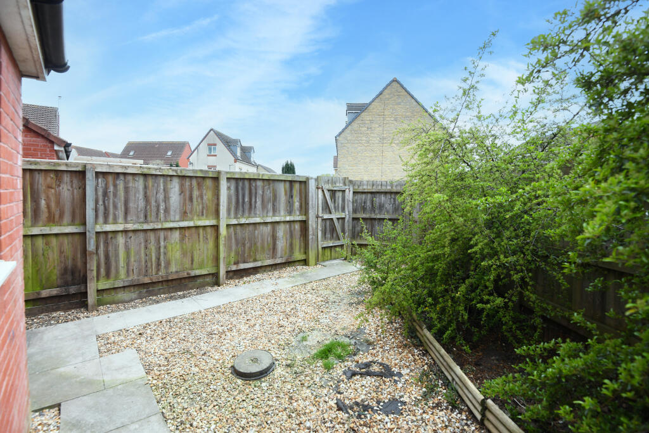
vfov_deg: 73.8
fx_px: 288
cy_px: 216
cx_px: 324
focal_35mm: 16
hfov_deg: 96.7
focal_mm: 16
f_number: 6.3
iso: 500
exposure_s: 1/320
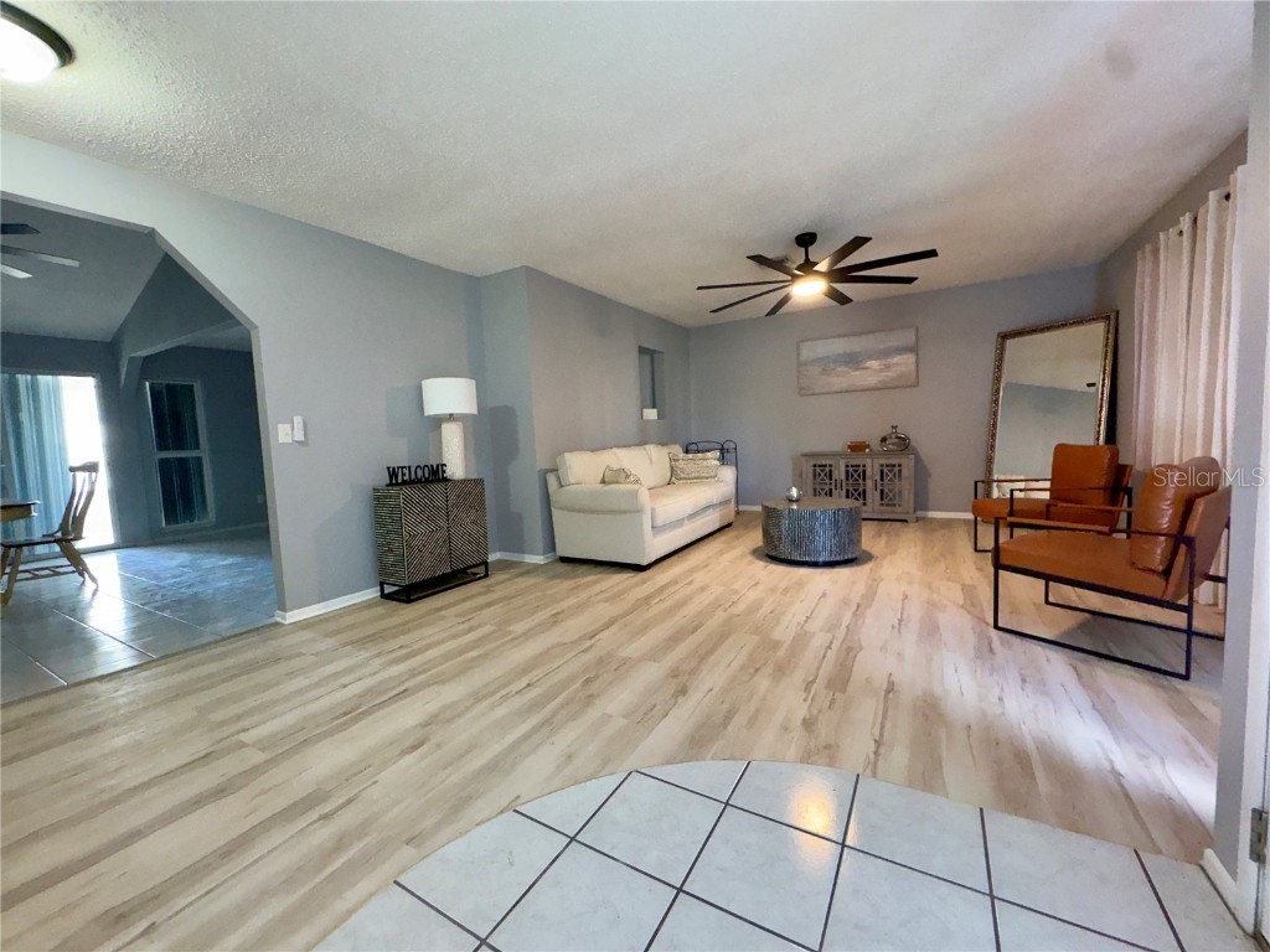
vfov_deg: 85.7
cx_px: 635
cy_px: 476
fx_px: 514
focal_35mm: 14
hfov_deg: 102.1
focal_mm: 2.22
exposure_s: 1/60
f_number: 2.2
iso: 640
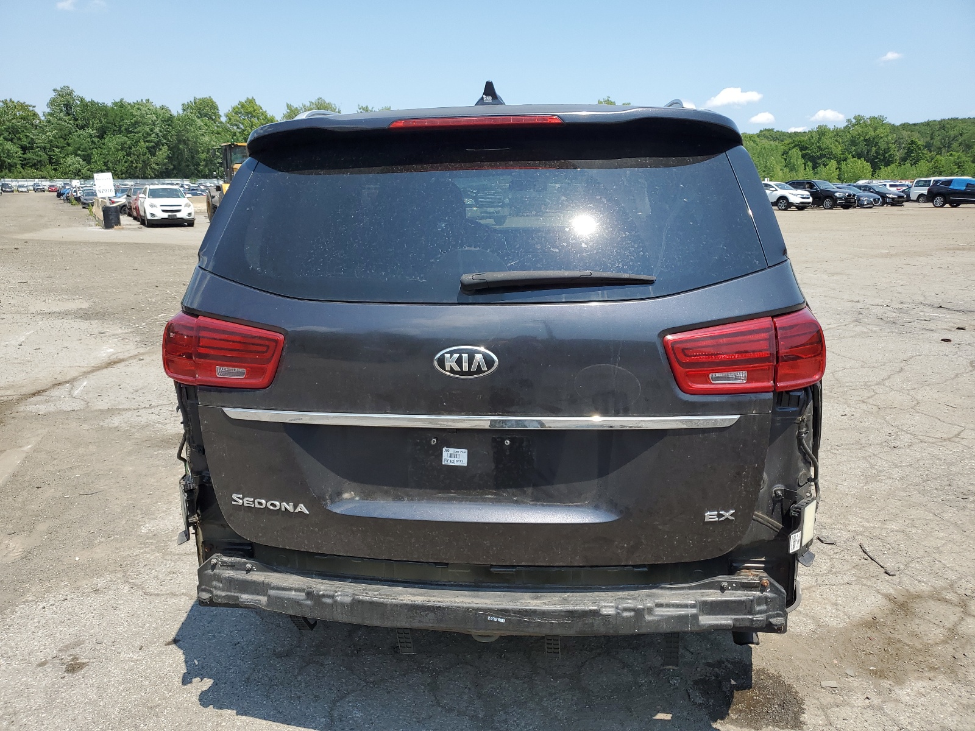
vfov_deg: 53.1
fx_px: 732
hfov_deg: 67.3
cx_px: 488
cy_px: 366
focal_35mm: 26
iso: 50
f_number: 1.5
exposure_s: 1/2000
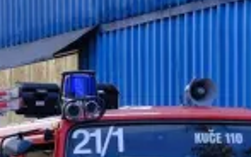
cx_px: -157
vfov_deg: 3.0
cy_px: 224
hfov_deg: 4.8
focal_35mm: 437
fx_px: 2990
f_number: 4
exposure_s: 1/500
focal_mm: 55
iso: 200
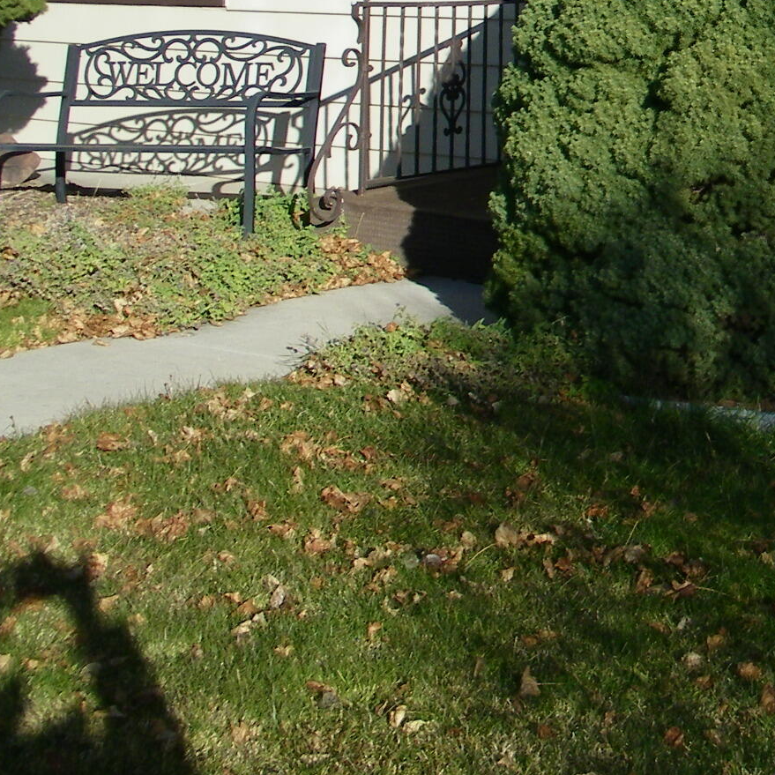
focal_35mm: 73
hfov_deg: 22.3
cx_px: 866
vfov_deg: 22.9
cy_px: 26
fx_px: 1849
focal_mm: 5
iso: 80
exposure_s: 1/250
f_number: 7
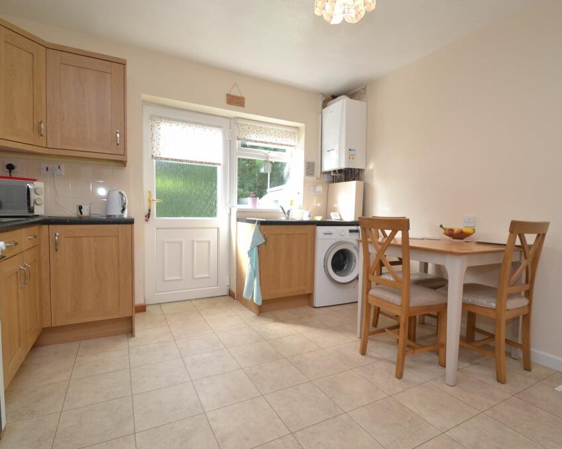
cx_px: 286
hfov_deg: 89.6
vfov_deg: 77.0
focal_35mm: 17
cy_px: 225
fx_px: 283
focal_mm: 10
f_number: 4.5
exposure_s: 1/80
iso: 400
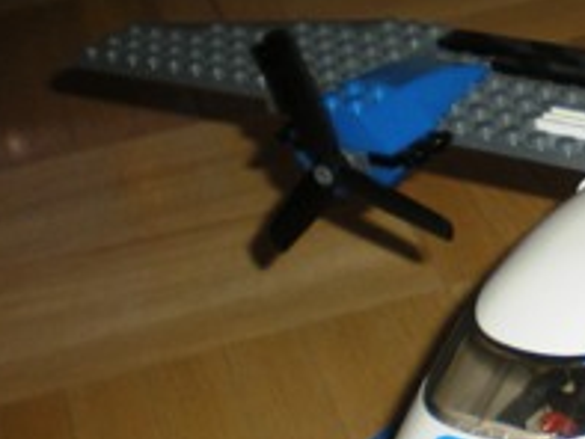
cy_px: 240
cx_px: 848
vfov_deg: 12.6
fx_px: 1995
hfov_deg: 15.5
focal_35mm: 118
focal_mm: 6.3
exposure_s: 1/60
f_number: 3.1
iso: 64
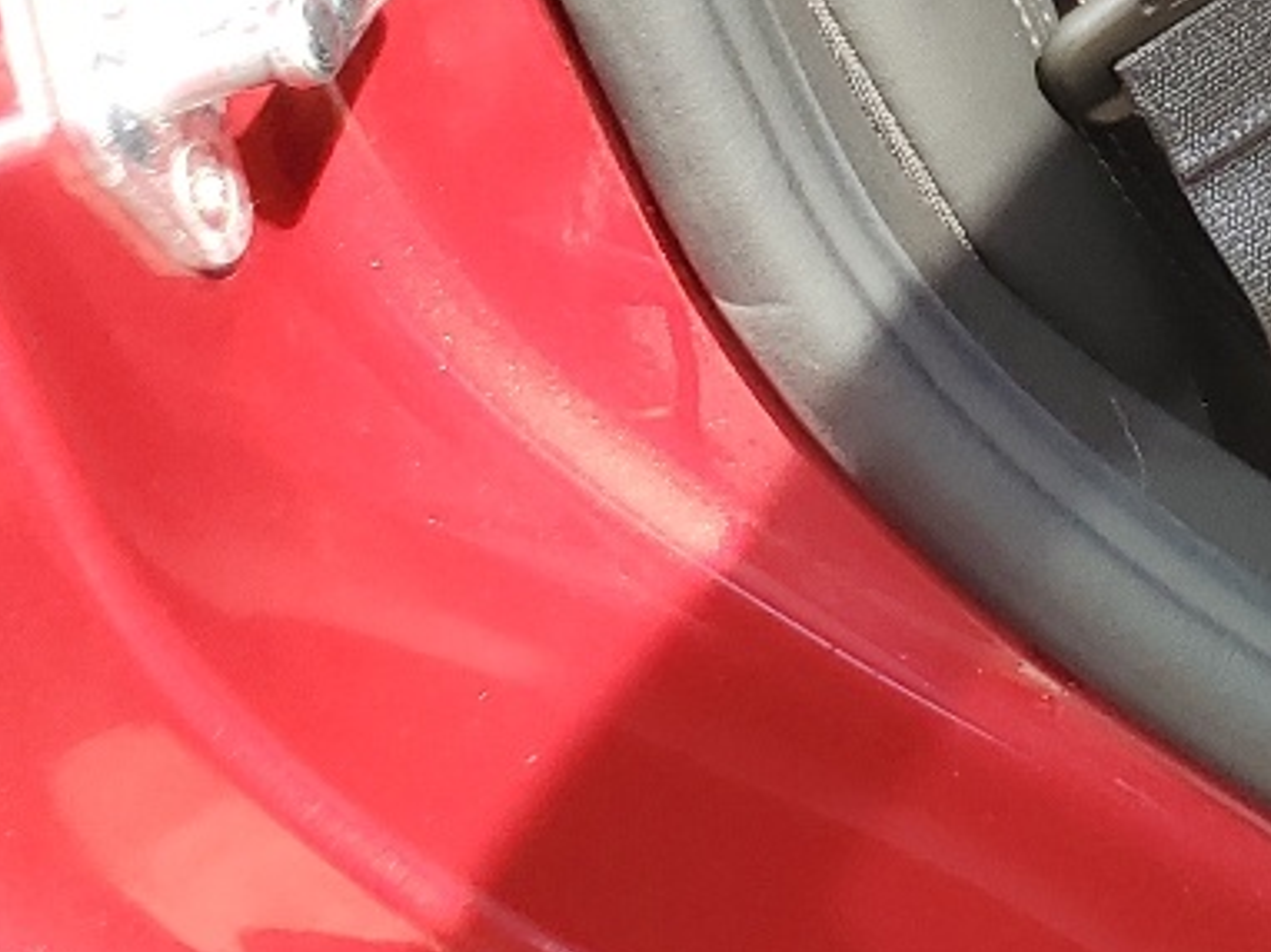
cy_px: -972
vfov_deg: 12.0
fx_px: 4000
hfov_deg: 15.8
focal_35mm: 109
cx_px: 2183
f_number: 1.5
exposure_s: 1/455
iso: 50
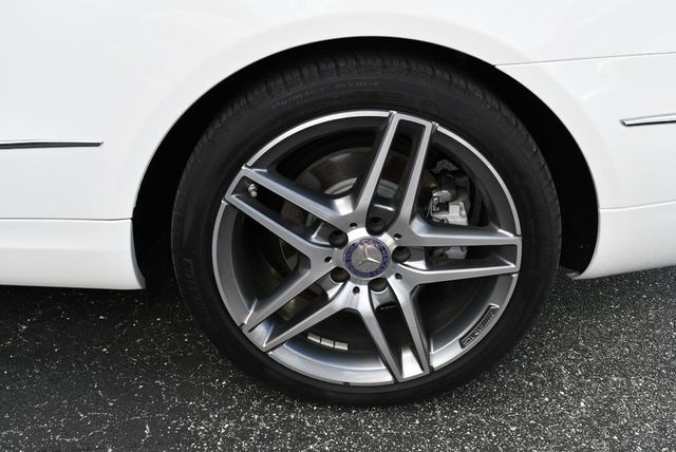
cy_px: 226
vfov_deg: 36.9
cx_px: 338
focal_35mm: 36
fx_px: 677
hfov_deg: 53.1
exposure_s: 1/250
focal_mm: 18
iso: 200
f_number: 6.3
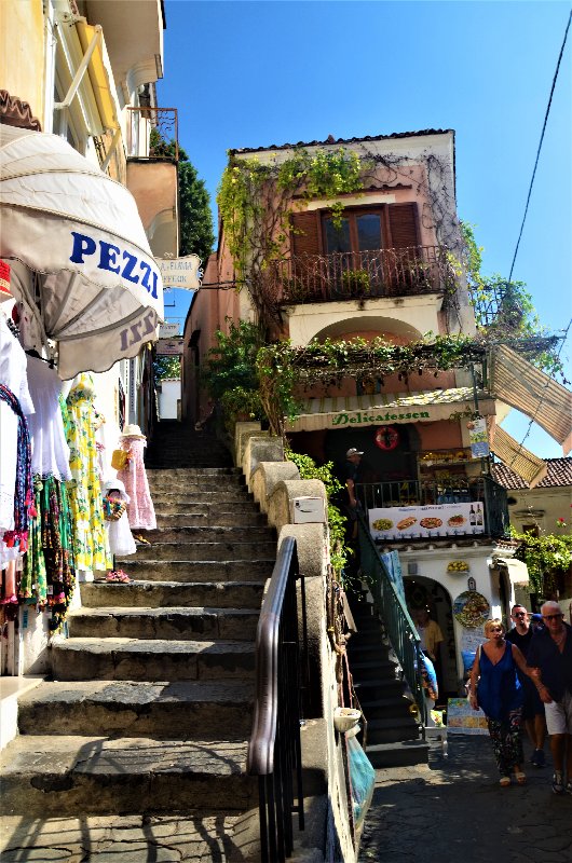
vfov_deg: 67.5
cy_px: 432
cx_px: 286
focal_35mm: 27
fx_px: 646
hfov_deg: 47.7
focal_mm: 18
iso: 200
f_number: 11
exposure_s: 1/100
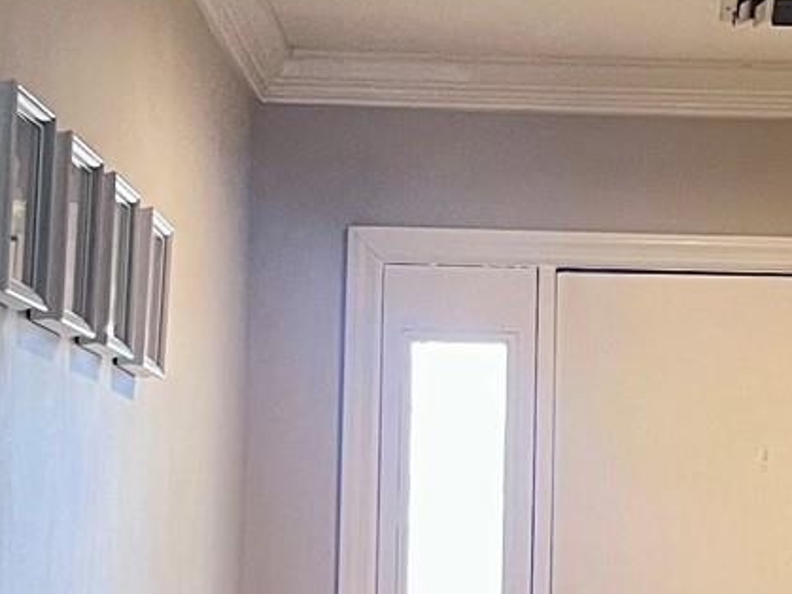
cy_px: 520
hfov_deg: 15.4
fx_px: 2905
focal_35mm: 127
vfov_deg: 11.6
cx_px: 677
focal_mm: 5.1
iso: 320
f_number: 1.6
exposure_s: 1/60
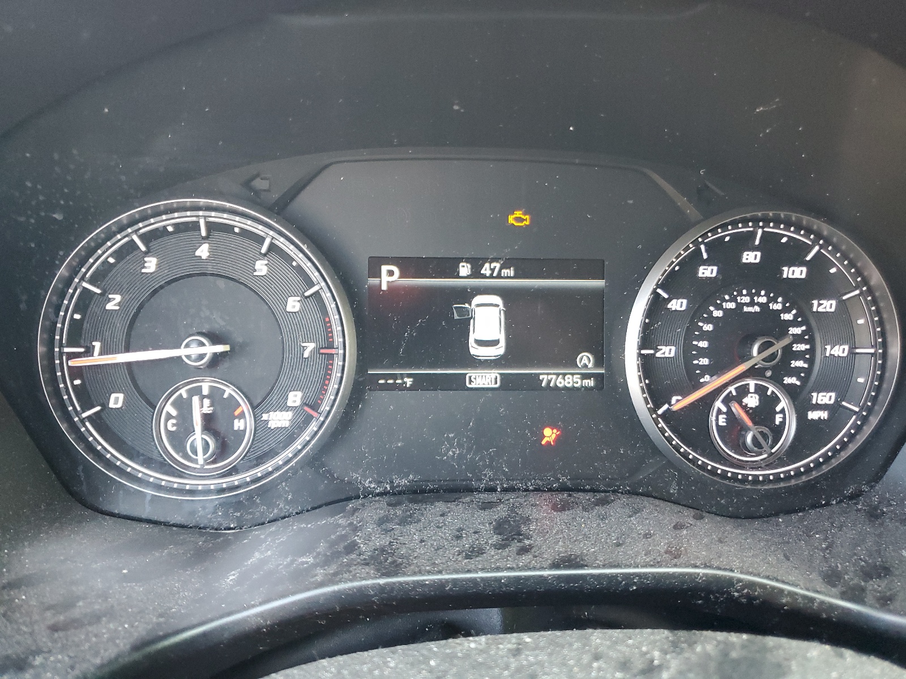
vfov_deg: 53.1
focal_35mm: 26
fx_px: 680
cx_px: 453
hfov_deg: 67.3
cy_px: 340
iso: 304
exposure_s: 1/60.2
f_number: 1.5
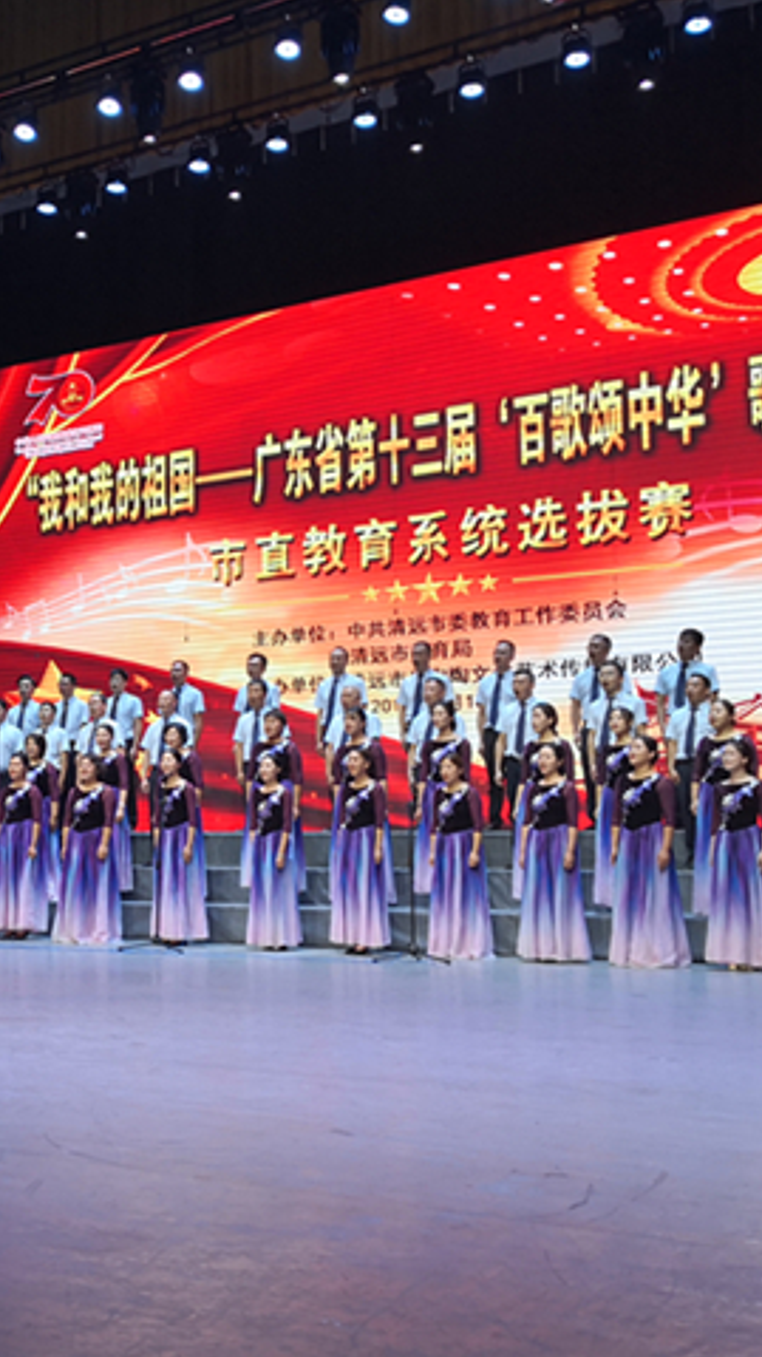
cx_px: 48
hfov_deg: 26.6
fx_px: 1546
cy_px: 695
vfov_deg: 47.4
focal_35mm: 43
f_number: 1.6
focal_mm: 3.95
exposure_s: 1/100
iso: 50
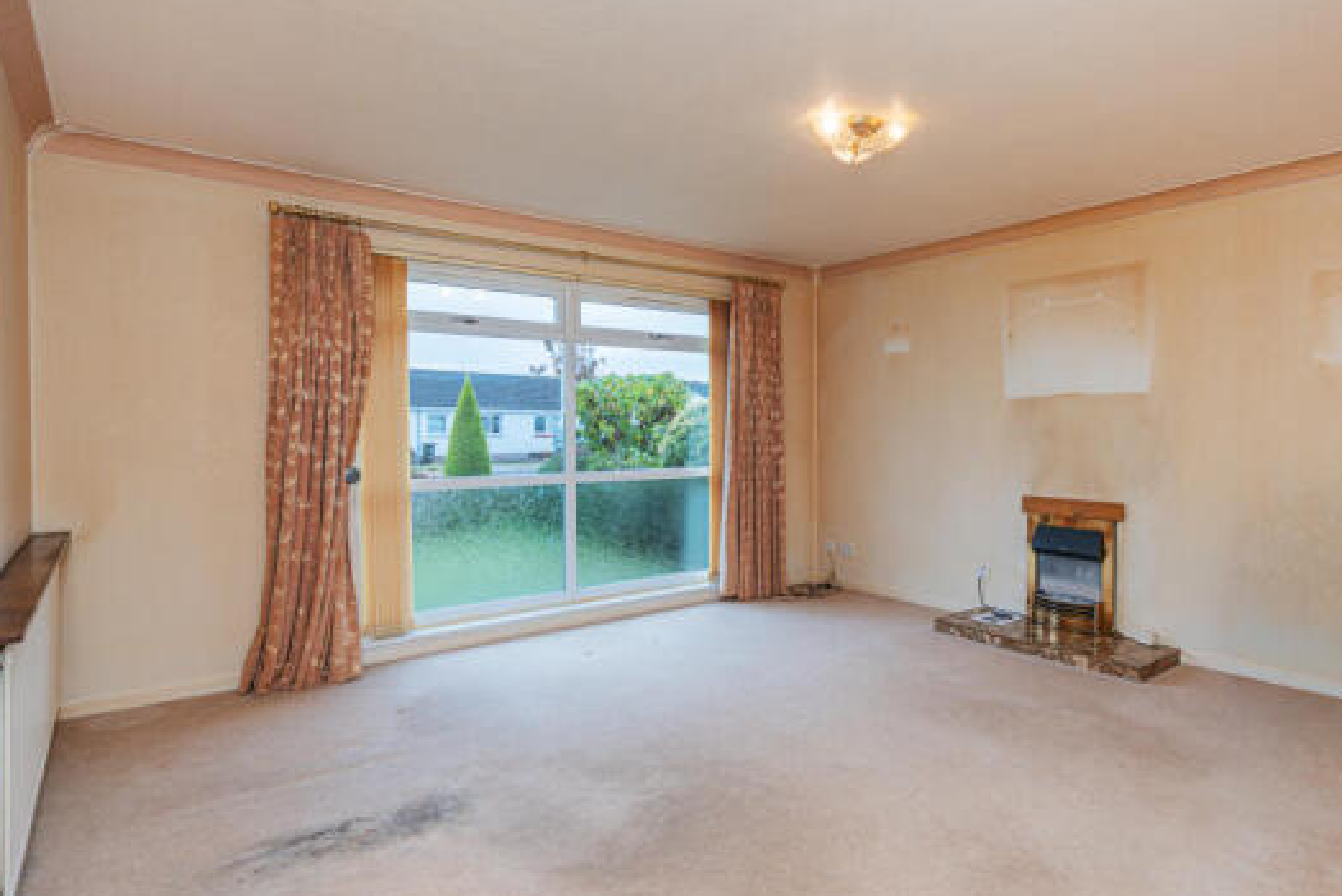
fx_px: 746
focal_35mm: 20
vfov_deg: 62.0
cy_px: 447
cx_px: 805
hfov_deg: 82.9
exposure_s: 1/60
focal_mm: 16
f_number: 9
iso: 250
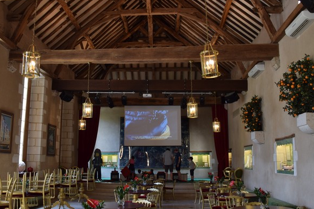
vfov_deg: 35.9
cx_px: 139
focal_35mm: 37
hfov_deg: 51.8
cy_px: 94
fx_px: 323
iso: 400
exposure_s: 1/80
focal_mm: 18
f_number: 4.5
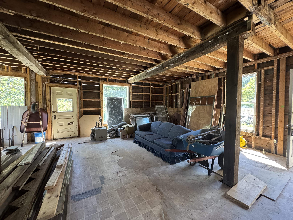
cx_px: 146
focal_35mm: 14
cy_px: 110
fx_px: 119
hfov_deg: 102.1
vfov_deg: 85.7
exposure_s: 1/70
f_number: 2.2
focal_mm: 2.22
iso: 320
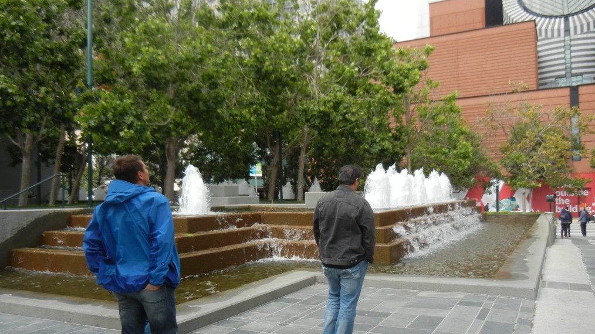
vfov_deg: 35.6
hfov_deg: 59.5
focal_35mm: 33
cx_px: 300
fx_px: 521
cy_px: 185
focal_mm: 5.4
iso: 160
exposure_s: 1/707
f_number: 3.5
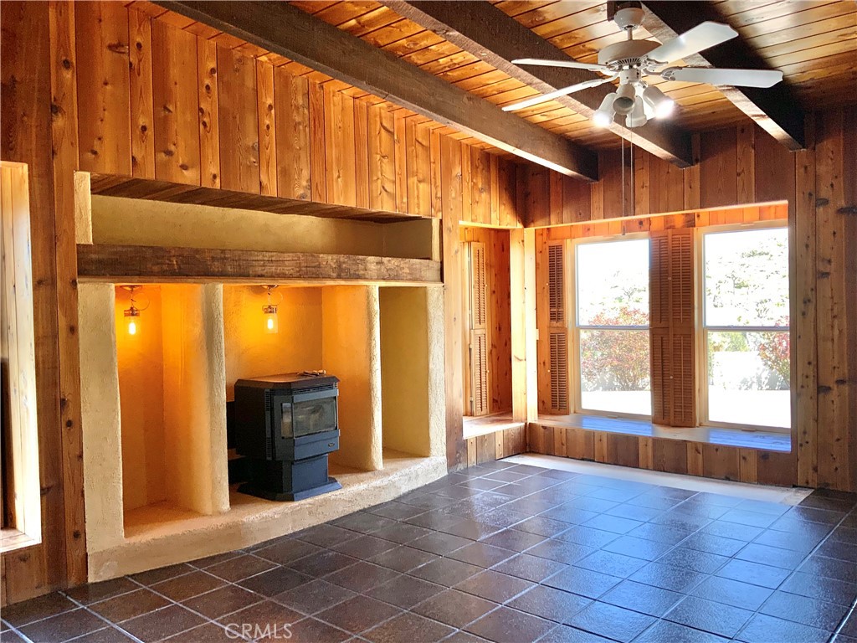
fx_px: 718
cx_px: 428
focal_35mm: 29
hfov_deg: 61.7
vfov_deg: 48.2
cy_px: 322
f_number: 1.8
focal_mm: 3
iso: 25
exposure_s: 1/120
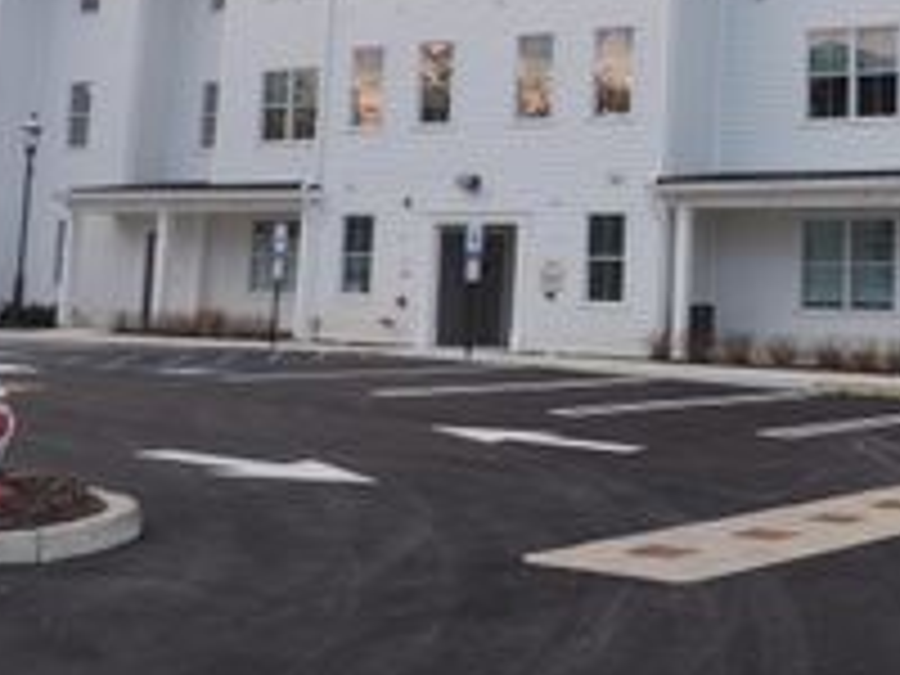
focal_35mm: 60
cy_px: 92
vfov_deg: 23.9
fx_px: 1560
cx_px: 837
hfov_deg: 30.5
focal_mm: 4.3
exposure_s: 1/100
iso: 100
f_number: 3
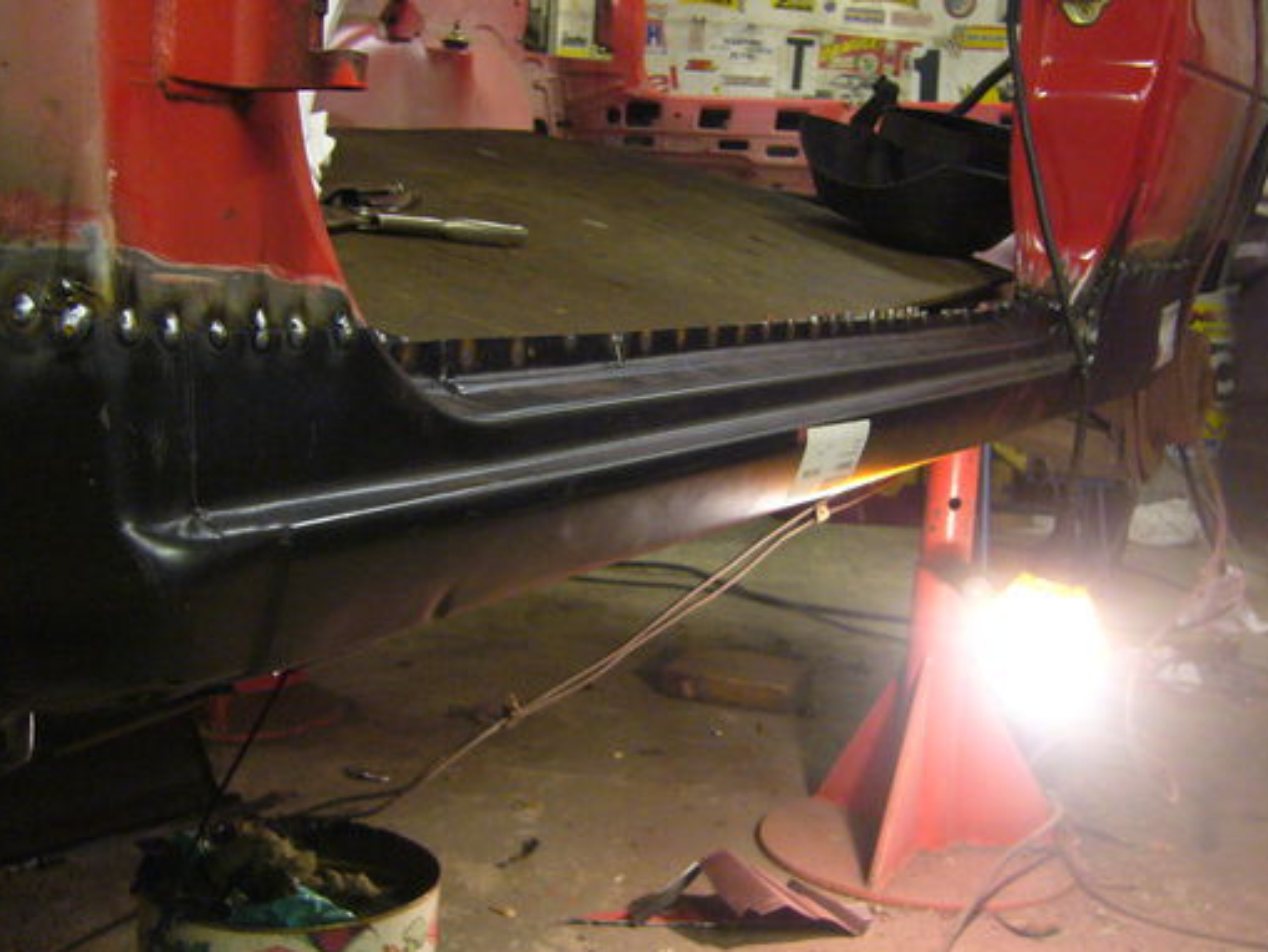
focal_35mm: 44
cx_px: 688
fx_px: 1612
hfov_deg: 42.9
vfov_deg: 32.8
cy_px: 399
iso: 200
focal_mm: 5.8
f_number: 2.8
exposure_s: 1/8
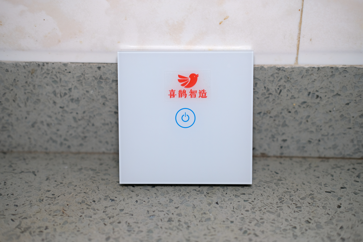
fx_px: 534
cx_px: 182
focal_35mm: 53
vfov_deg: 25.5
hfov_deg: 37.5
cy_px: 121
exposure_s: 1/140
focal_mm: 35
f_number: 2.5
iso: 200
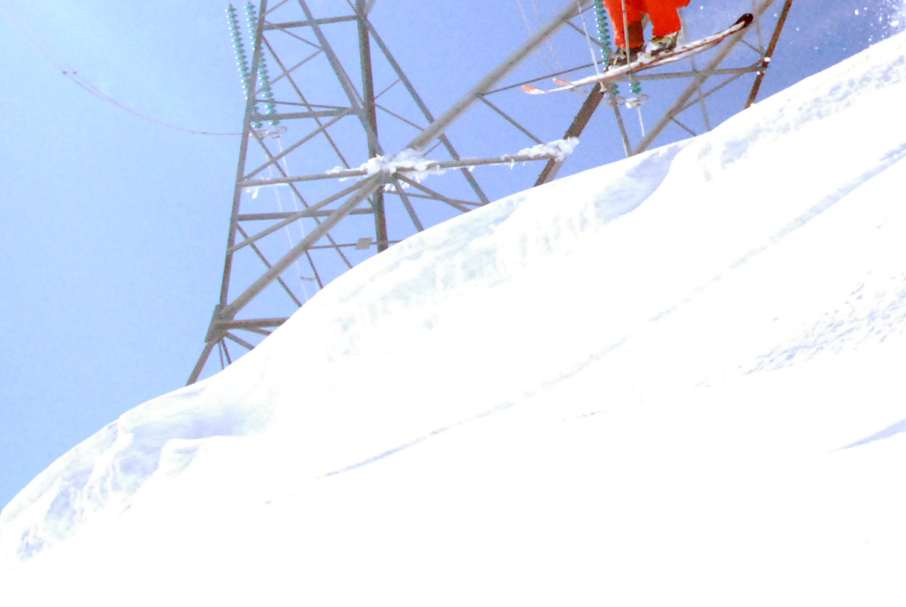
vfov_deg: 16.6
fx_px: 2016
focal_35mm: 80
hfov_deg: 23.8
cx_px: 983
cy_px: -49
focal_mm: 20
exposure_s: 1/4000
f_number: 5.6
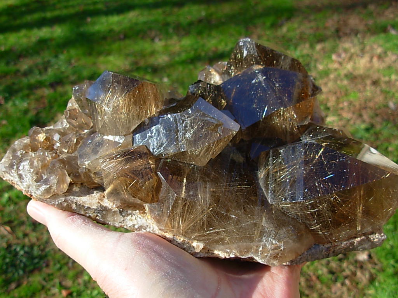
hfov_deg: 49.0
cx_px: 199
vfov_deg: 37.7
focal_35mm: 38
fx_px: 437
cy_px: 149
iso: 50
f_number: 2.9
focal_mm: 6.3
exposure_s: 1/395
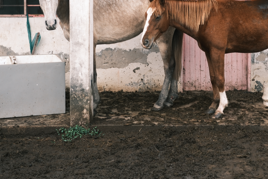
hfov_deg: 28.7
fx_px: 521
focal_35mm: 70
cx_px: 169
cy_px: 3
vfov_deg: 19.0
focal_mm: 23
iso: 125
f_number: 2
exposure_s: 1/640
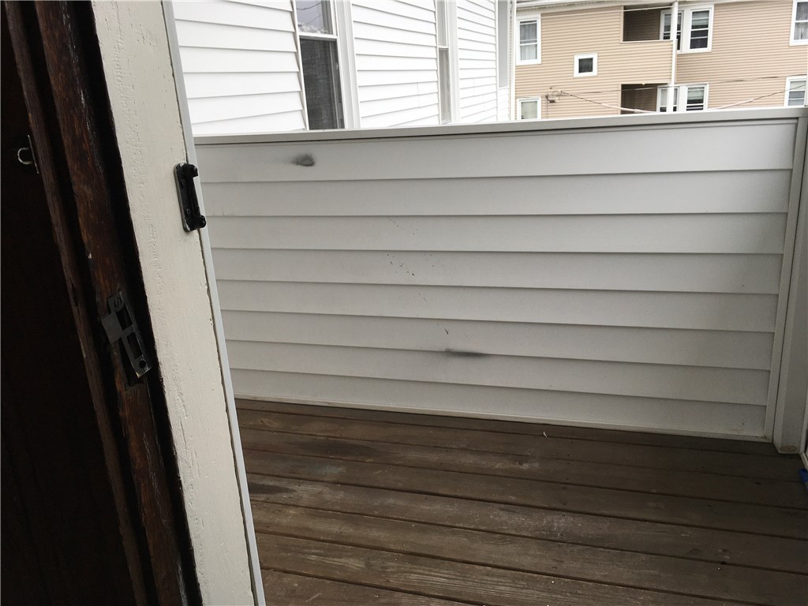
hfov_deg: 61.7
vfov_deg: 48.2
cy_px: 303
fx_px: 677
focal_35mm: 29
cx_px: 404
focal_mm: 4.15
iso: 25
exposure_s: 1/305
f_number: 2.2
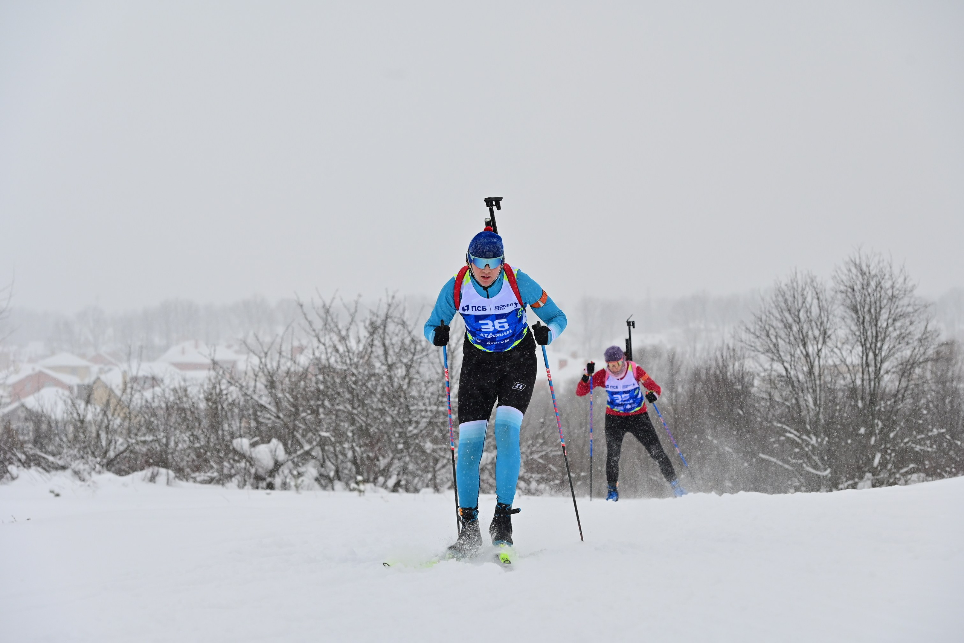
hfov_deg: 17.1
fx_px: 3213
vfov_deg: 11.4
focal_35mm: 120
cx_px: 482
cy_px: 322
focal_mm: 120
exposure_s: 1/1600
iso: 640
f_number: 5.6
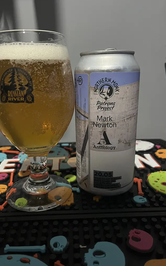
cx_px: 75
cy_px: 132
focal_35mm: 28
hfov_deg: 44.5
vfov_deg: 66.5
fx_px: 203
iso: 500
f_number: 1.6
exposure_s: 1/25
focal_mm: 5.1
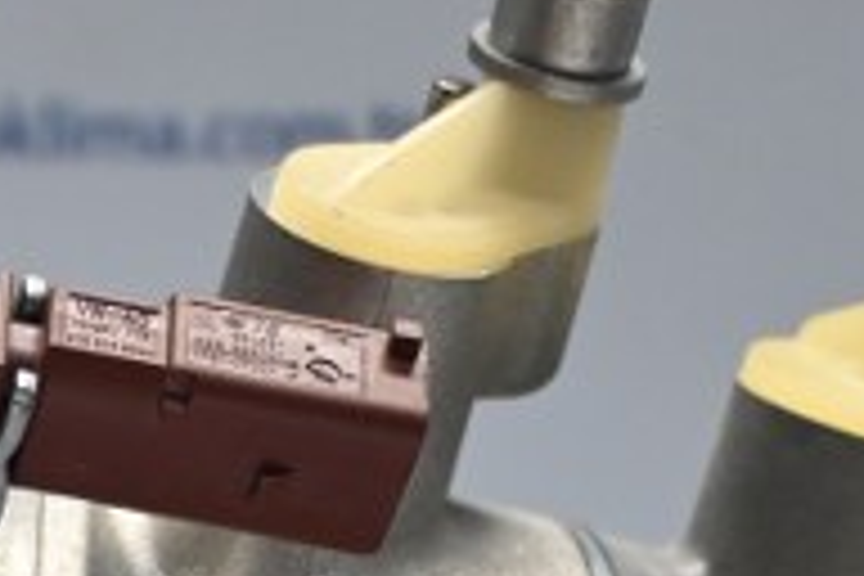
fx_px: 3746
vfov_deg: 8.5
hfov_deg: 12.9
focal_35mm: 156
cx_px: -94
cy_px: 938
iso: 1250
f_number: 4.2
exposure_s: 1/125
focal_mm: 25
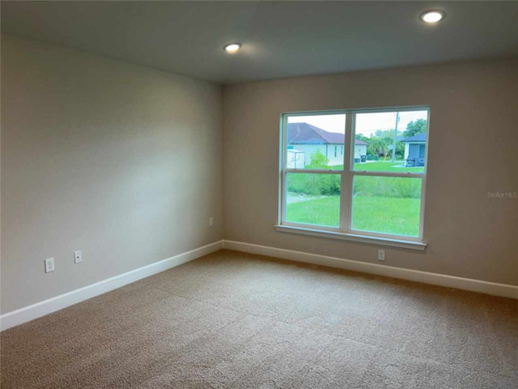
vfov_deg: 53.1
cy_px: 194
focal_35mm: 26
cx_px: 259
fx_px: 389
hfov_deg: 67.3
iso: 40
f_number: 1.5
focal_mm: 5.7
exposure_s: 1/150
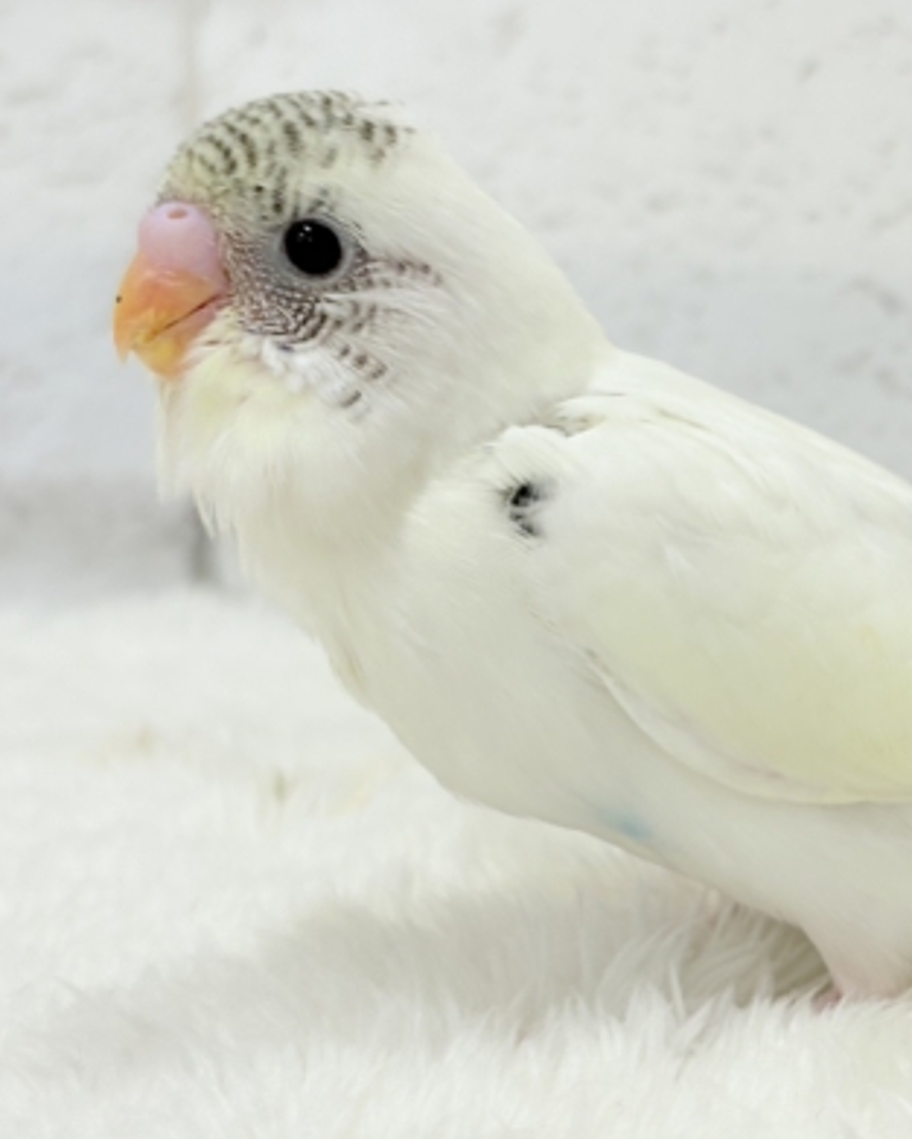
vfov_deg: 23.0
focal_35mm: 83
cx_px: 772
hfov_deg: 18.3
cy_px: 551
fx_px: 2799
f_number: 1.6
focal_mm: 5.96
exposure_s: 1/50
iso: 32
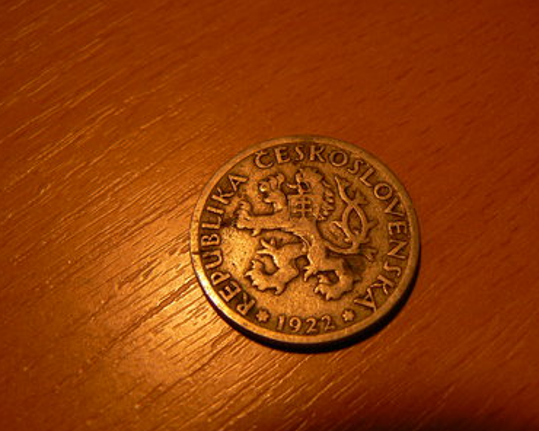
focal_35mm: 38
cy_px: 217
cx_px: 284
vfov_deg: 39.2
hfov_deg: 47.9
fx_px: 606
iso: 100
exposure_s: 1/30
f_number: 2.8
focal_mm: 6
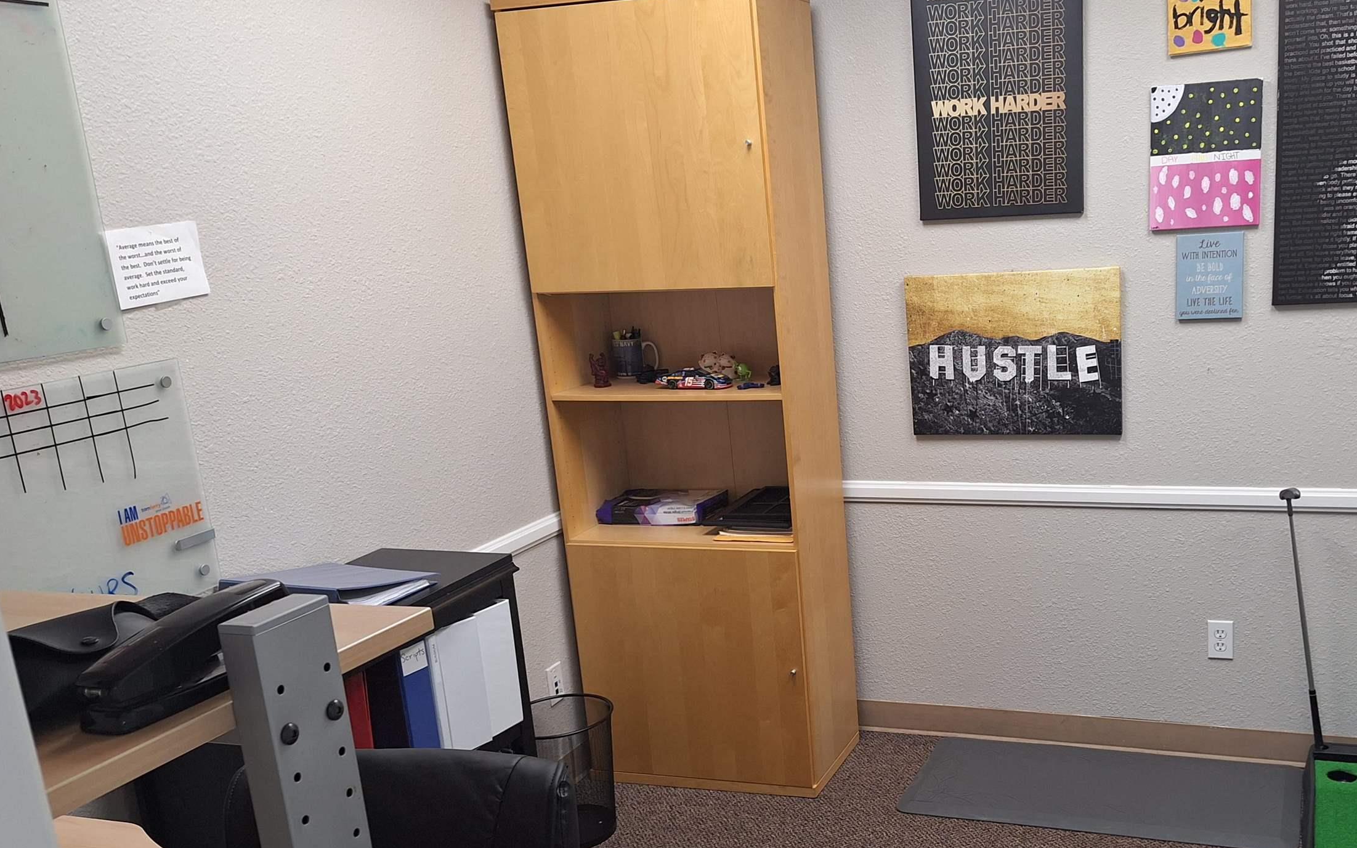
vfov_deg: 37.1
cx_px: 914
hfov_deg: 55.4
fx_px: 1257
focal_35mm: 34
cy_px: 519
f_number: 1.8
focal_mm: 5.54
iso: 125
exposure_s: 1/40
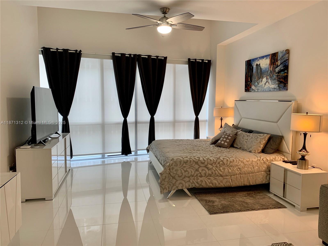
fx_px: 246
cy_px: 123
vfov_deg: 53.1
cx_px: 164
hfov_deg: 67.3
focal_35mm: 26
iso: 50
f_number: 1.8
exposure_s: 1/60
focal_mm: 4.25
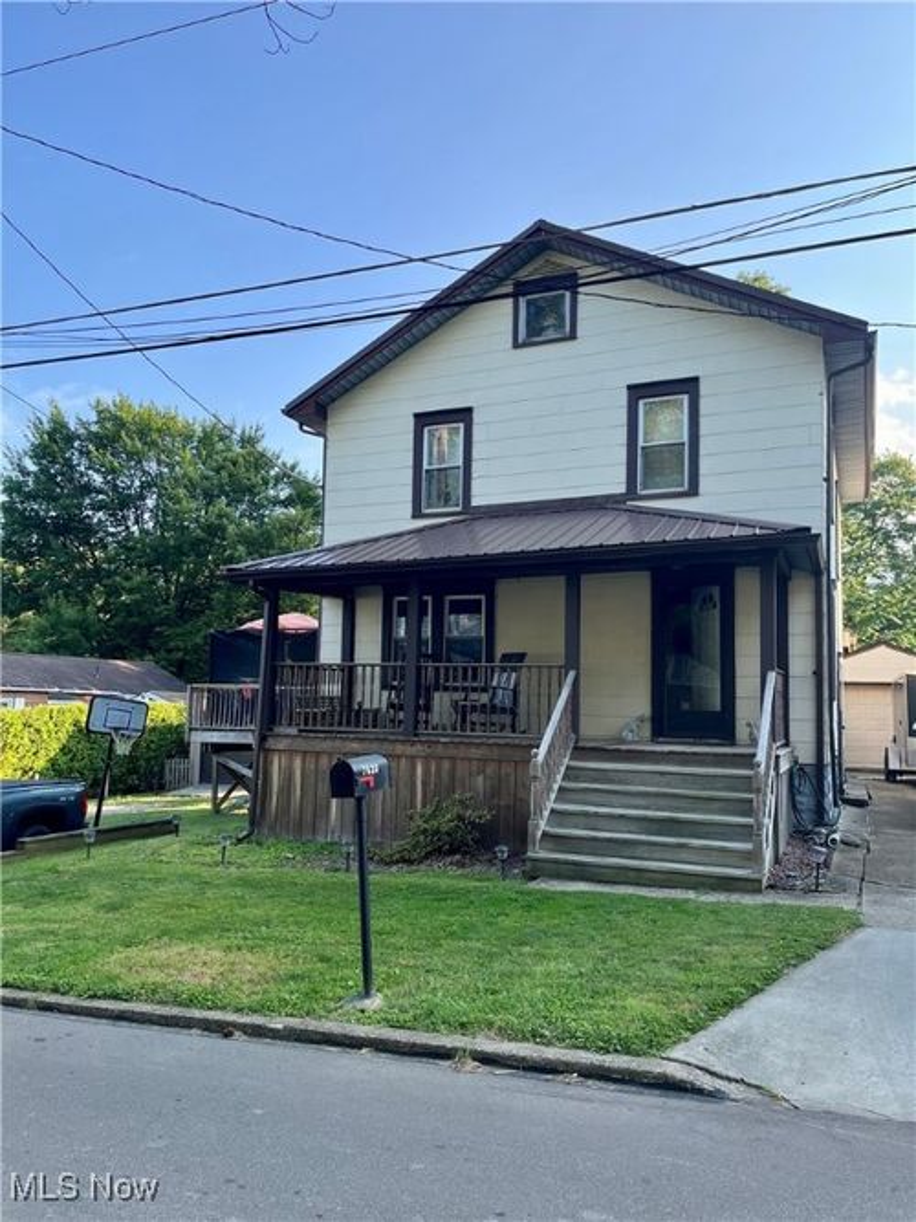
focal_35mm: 26
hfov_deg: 53.0
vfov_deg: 67.3
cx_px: 458
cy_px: 611
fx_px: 918
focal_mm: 5.1
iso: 50
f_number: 1.6
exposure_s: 1/742
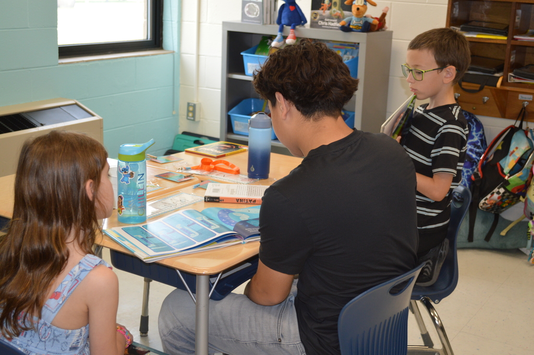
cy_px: 178
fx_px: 756
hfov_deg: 38.9
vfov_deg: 26.4
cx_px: 267
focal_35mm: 51
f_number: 5
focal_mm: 34
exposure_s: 1/60
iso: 500
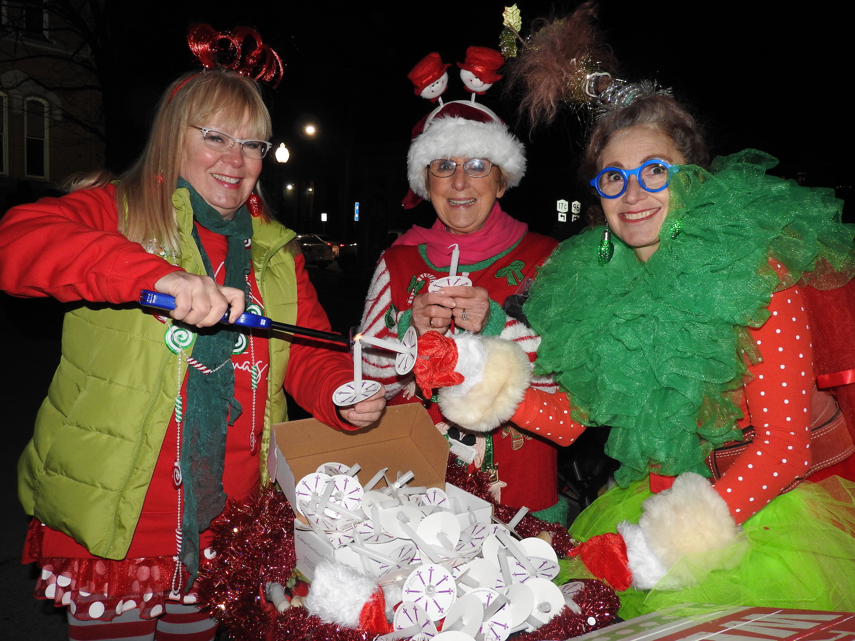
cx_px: 428
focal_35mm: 28
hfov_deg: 63.4
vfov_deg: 49.7
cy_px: 320
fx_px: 692
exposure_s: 1/30
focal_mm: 5
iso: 200
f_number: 3.5
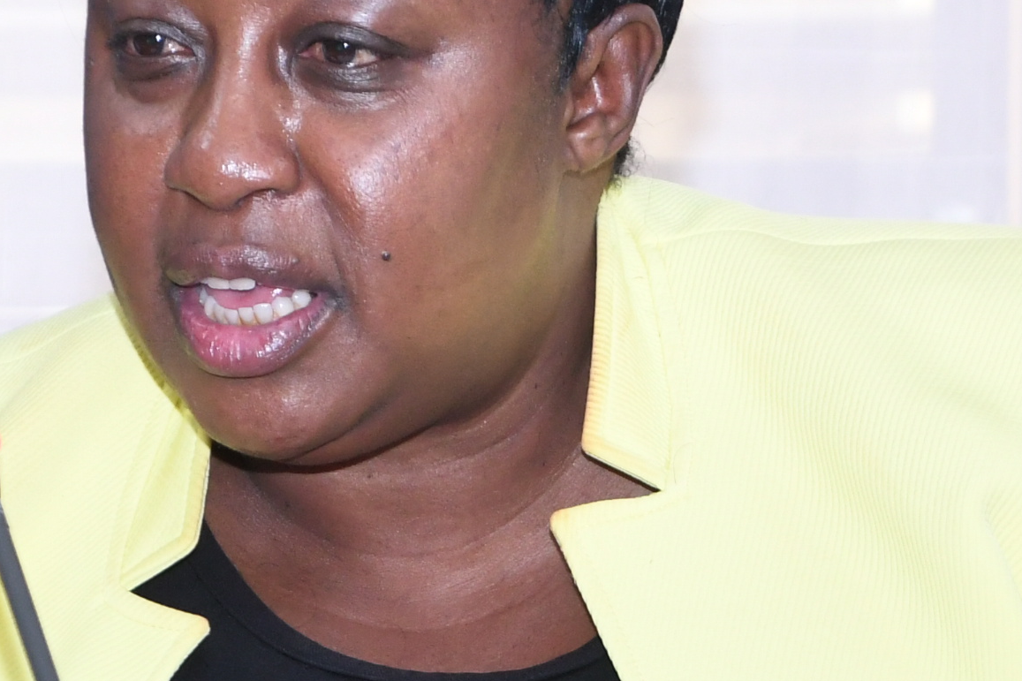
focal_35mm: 379
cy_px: 629
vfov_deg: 3.6
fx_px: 10757
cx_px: 399
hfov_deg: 5.4
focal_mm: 70
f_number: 7.1
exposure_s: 1/100
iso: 1000
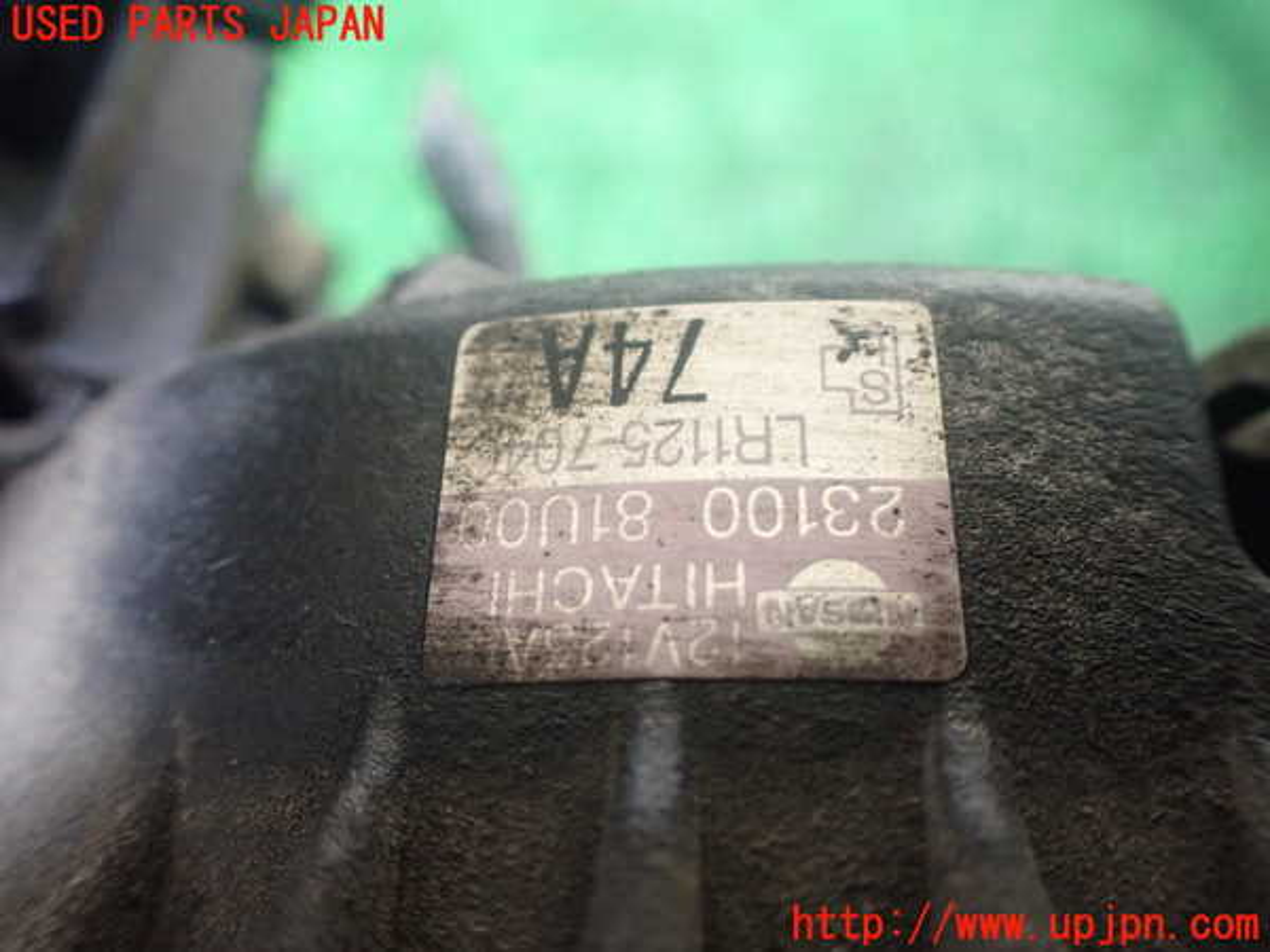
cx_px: 635
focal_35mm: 30
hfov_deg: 60.0
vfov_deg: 46.8
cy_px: 476
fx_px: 1101
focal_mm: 5.4
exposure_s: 1/100
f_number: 2.3
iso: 800
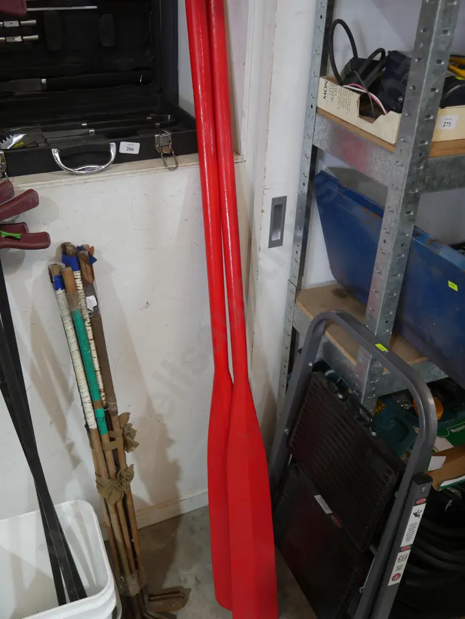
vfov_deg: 53.9
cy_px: 310
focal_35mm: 34
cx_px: 232
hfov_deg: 41.8
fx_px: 608
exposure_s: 1/60
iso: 640
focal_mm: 17
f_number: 4
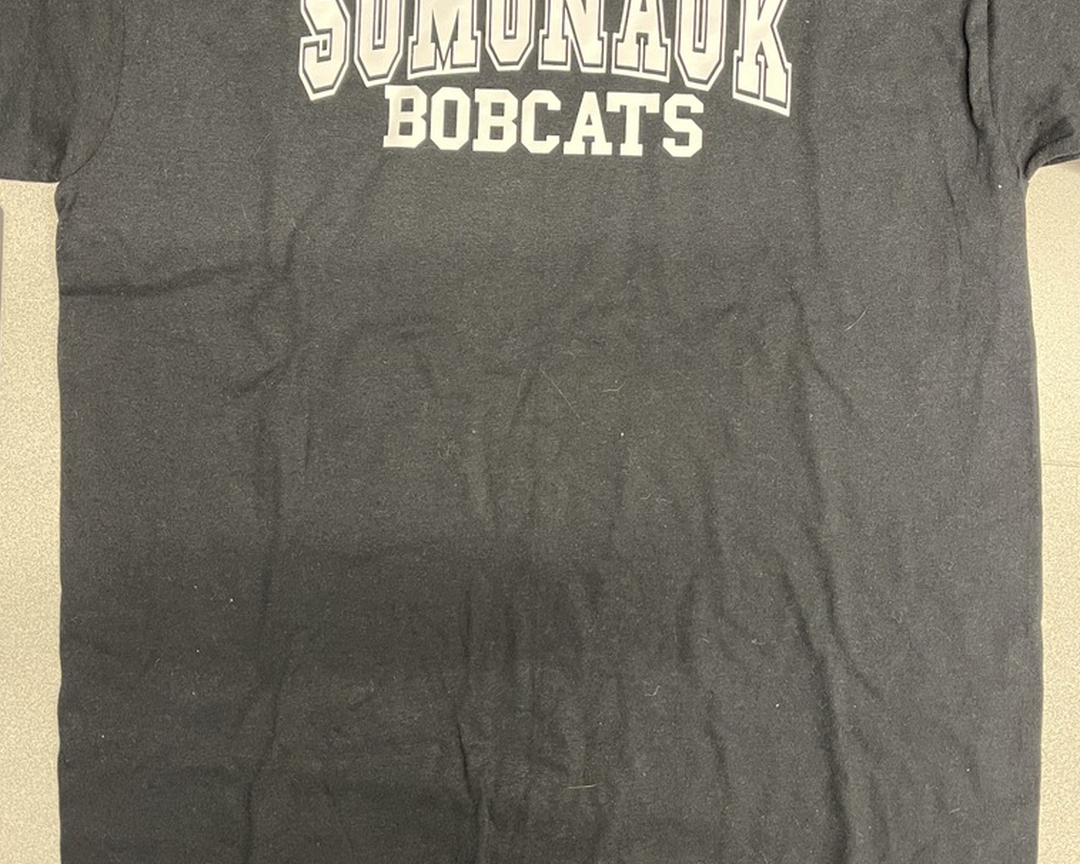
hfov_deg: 54.2
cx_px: 538
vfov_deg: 44.2
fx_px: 1055
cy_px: 331
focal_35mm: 33
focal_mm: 5.1
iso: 500
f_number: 1.6
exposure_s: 1/51
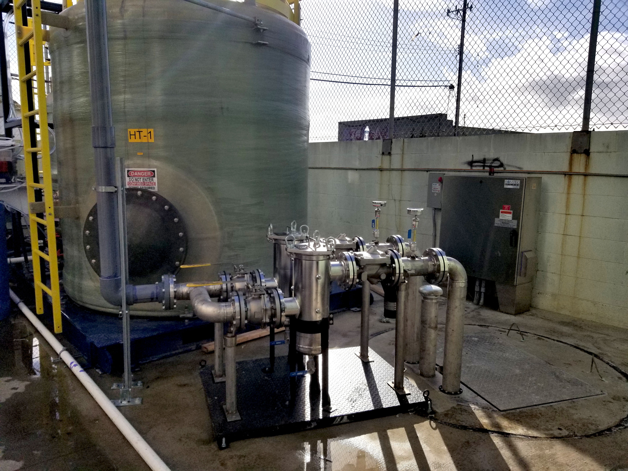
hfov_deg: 67.3
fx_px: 472
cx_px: 314
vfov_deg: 53.1
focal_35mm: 26
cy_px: 236
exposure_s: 1/6757
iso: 50
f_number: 1.7
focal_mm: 4.25
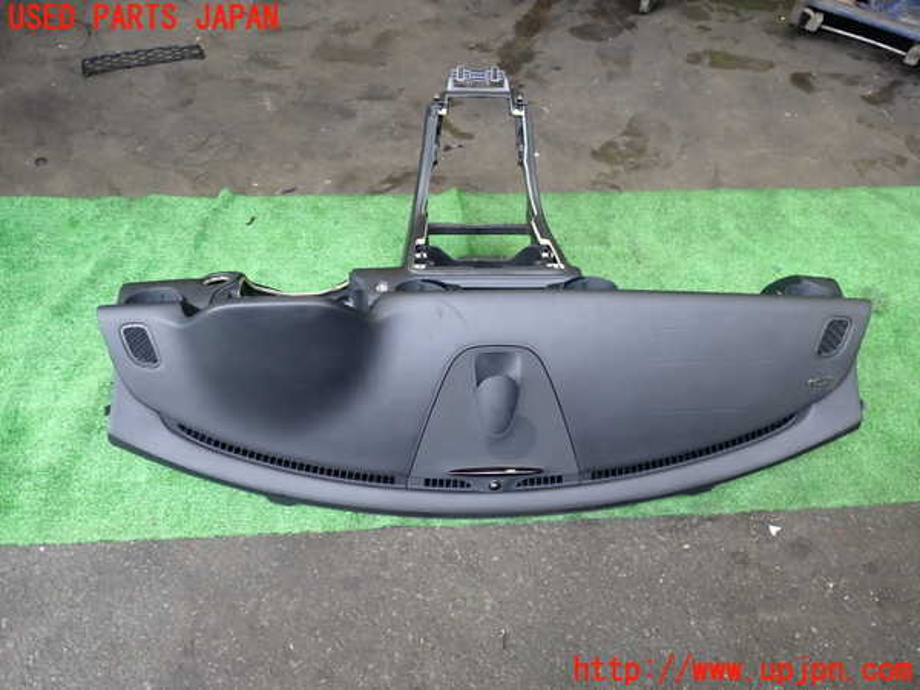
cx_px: 460
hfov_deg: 60.0
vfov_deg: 46.8
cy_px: 345
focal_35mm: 30
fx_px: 797
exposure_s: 1/50
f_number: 2.3
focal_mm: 5.4
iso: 200
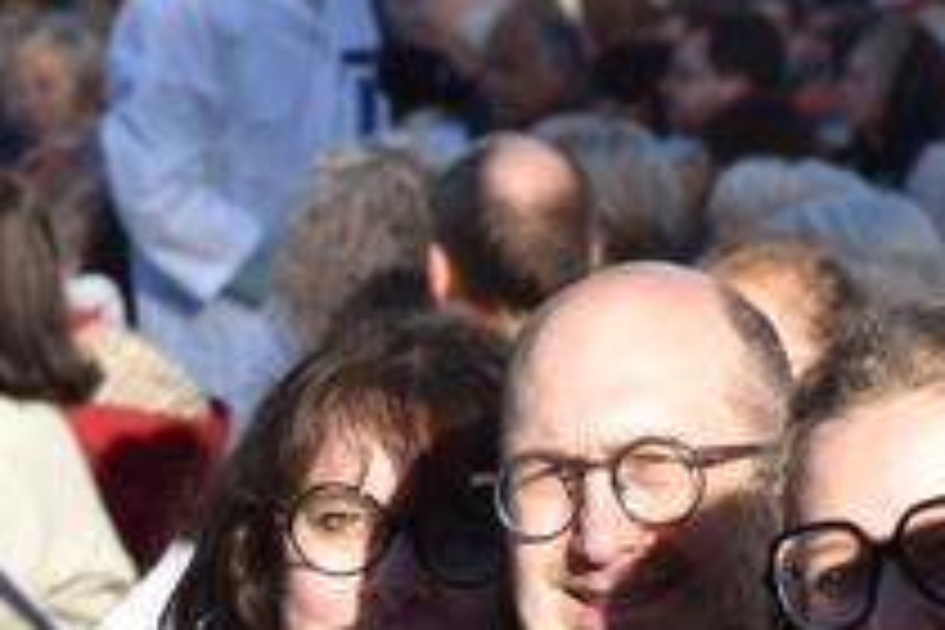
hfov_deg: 4.6
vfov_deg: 3.0
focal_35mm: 451
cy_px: 574
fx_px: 11838
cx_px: 693
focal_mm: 90
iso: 200
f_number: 9
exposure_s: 1/320
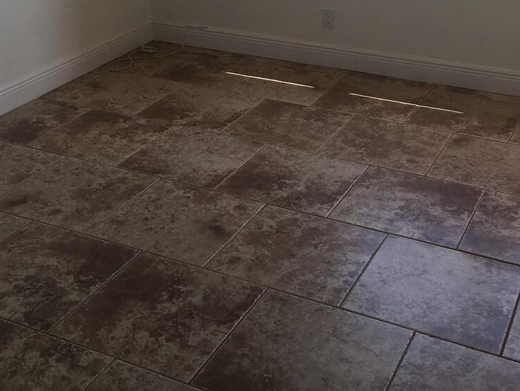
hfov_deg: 36.8
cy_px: 90
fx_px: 782
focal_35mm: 52
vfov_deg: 27.6
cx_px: 279
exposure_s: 1/225
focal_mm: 4.15
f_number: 2.2
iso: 25
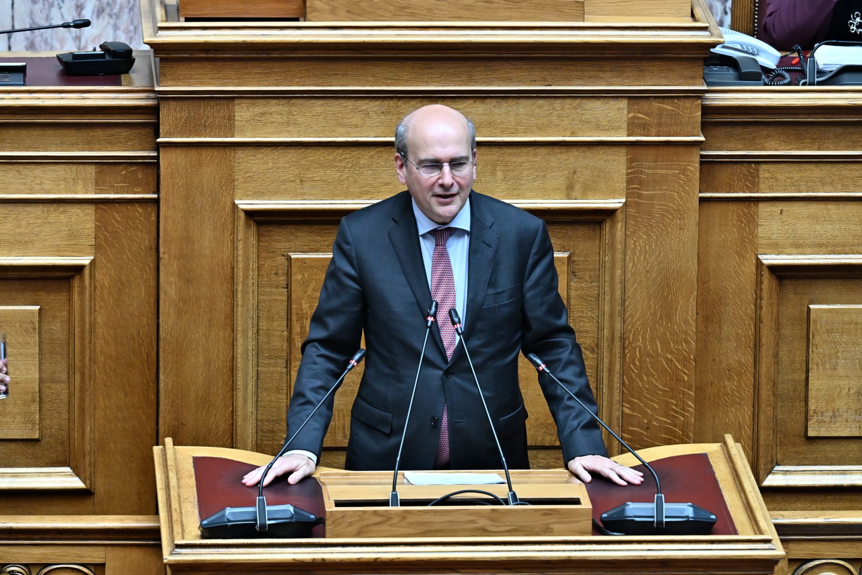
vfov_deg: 4.7
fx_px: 6943
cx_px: 431
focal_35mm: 290
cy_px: 288
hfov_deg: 7.1
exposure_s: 1/250
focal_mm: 290
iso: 2800
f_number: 6.3
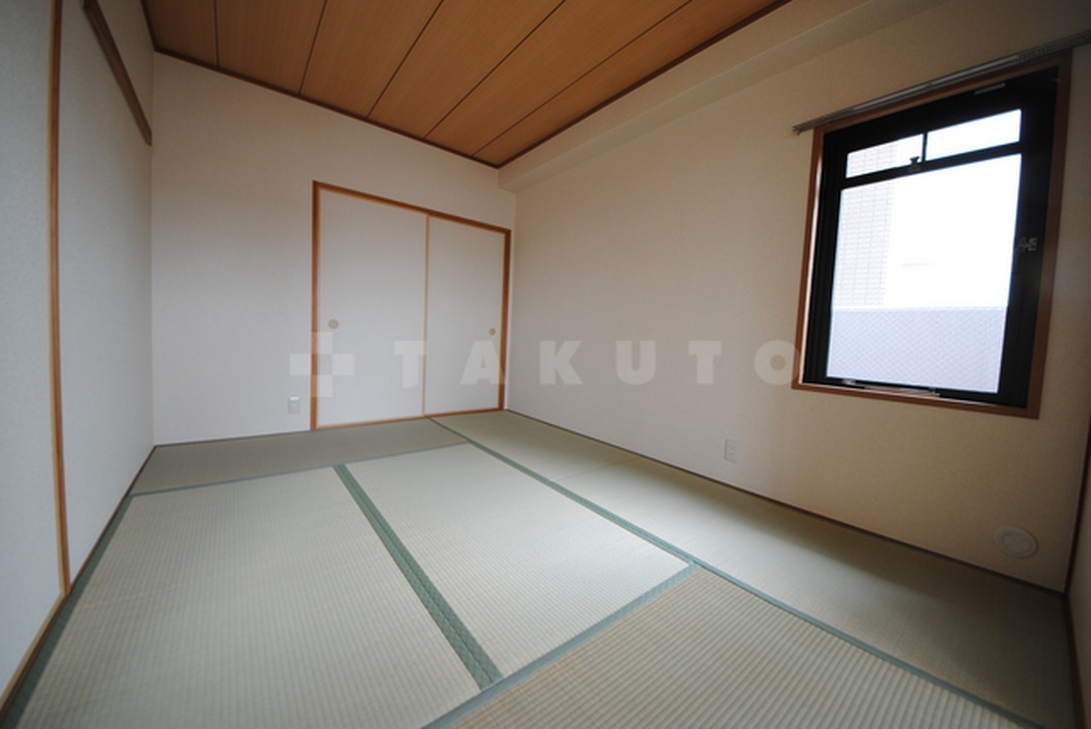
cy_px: 364
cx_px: 546
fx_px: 364
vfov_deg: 90.1
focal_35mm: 12
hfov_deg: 112.6
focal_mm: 8
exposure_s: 1/10
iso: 100
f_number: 4.5
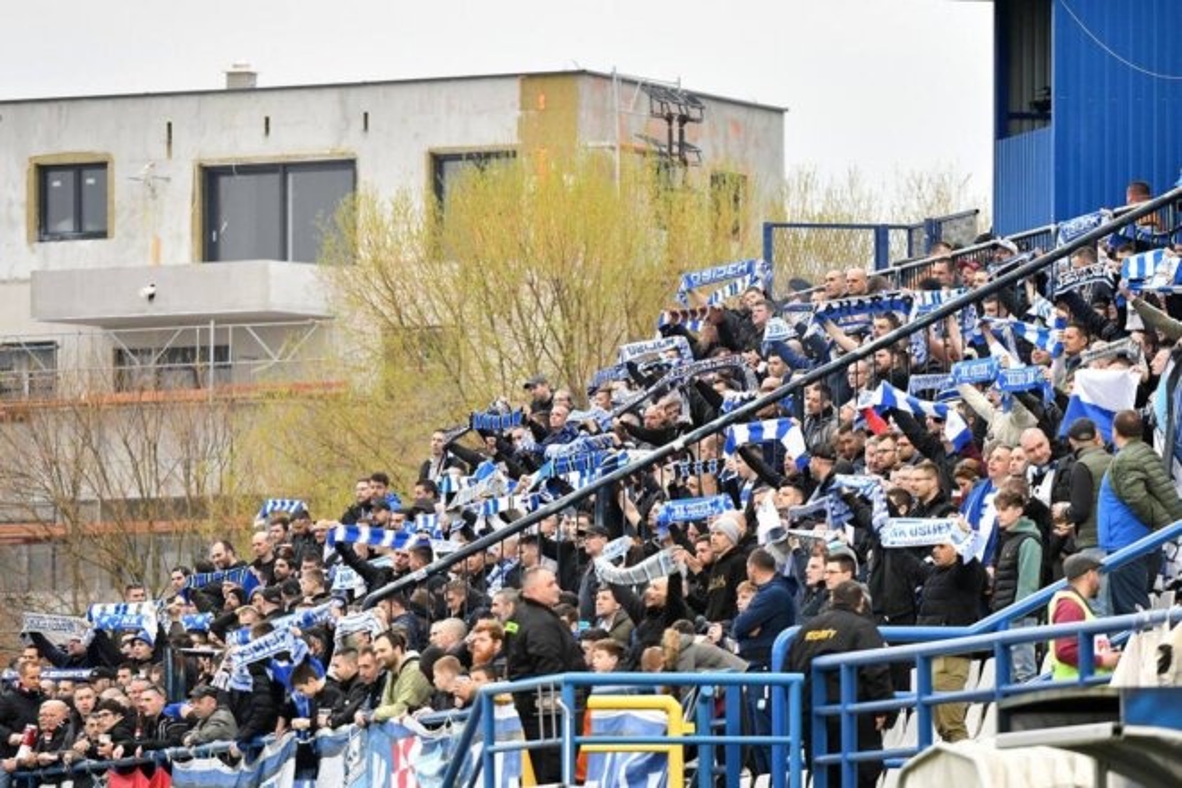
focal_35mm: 300
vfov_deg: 4.6
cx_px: 591
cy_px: 394
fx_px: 9849
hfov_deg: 6.9
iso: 2500
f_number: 5
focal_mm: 300
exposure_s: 1/640
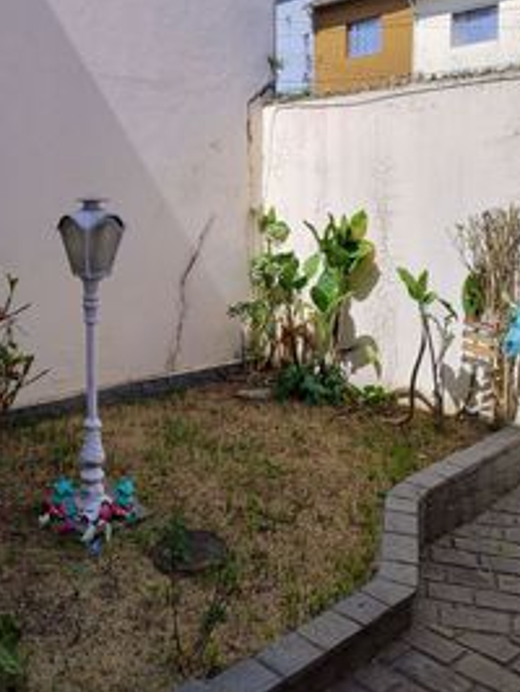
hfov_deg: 39.1
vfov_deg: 50.8
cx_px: 159
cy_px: 259
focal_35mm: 36
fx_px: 720
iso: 101
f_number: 1.8
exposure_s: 1/1600
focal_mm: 5.56
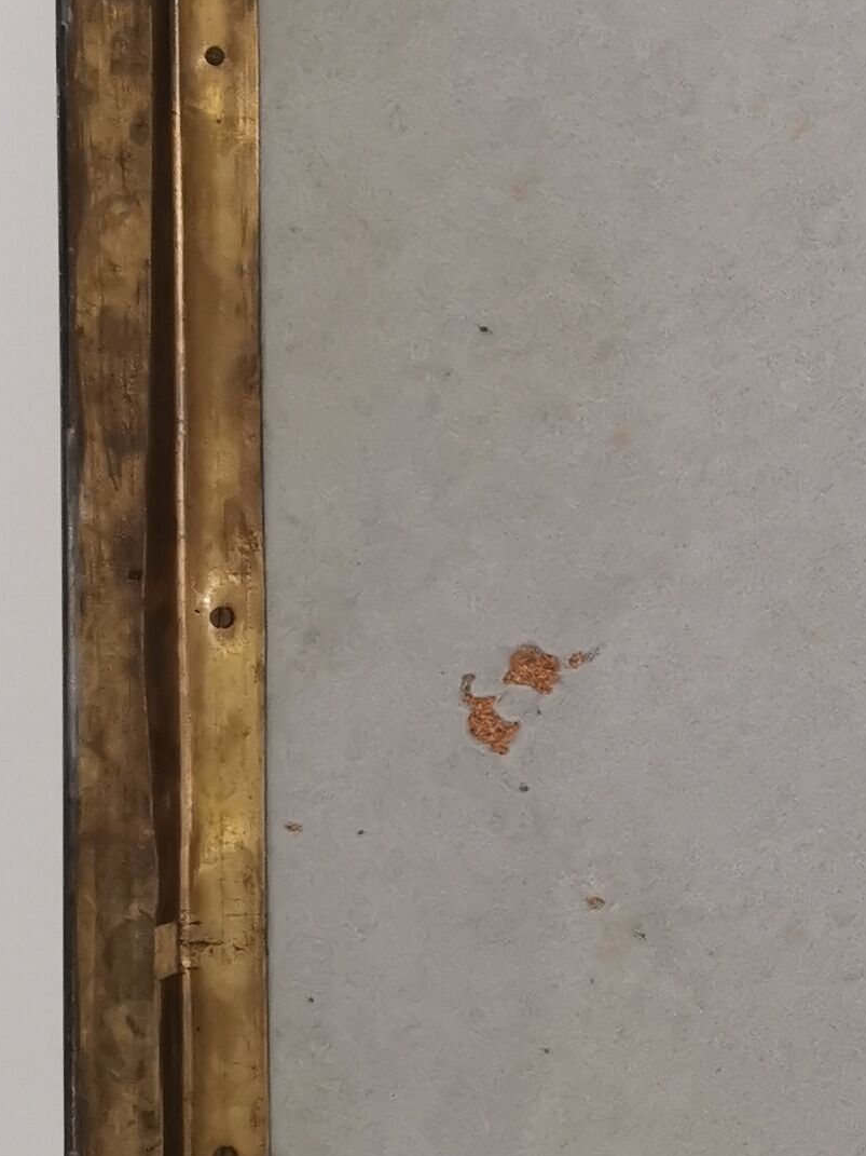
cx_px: 1347
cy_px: 489
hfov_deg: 14.8
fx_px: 3069
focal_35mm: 92
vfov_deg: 21.3
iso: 250
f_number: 1.8
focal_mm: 5.58
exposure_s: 1/50
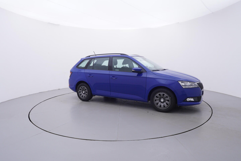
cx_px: 120
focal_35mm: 22
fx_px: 151
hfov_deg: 77.3
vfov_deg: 56.2
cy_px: 80
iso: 200
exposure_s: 1/80
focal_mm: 15
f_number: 5
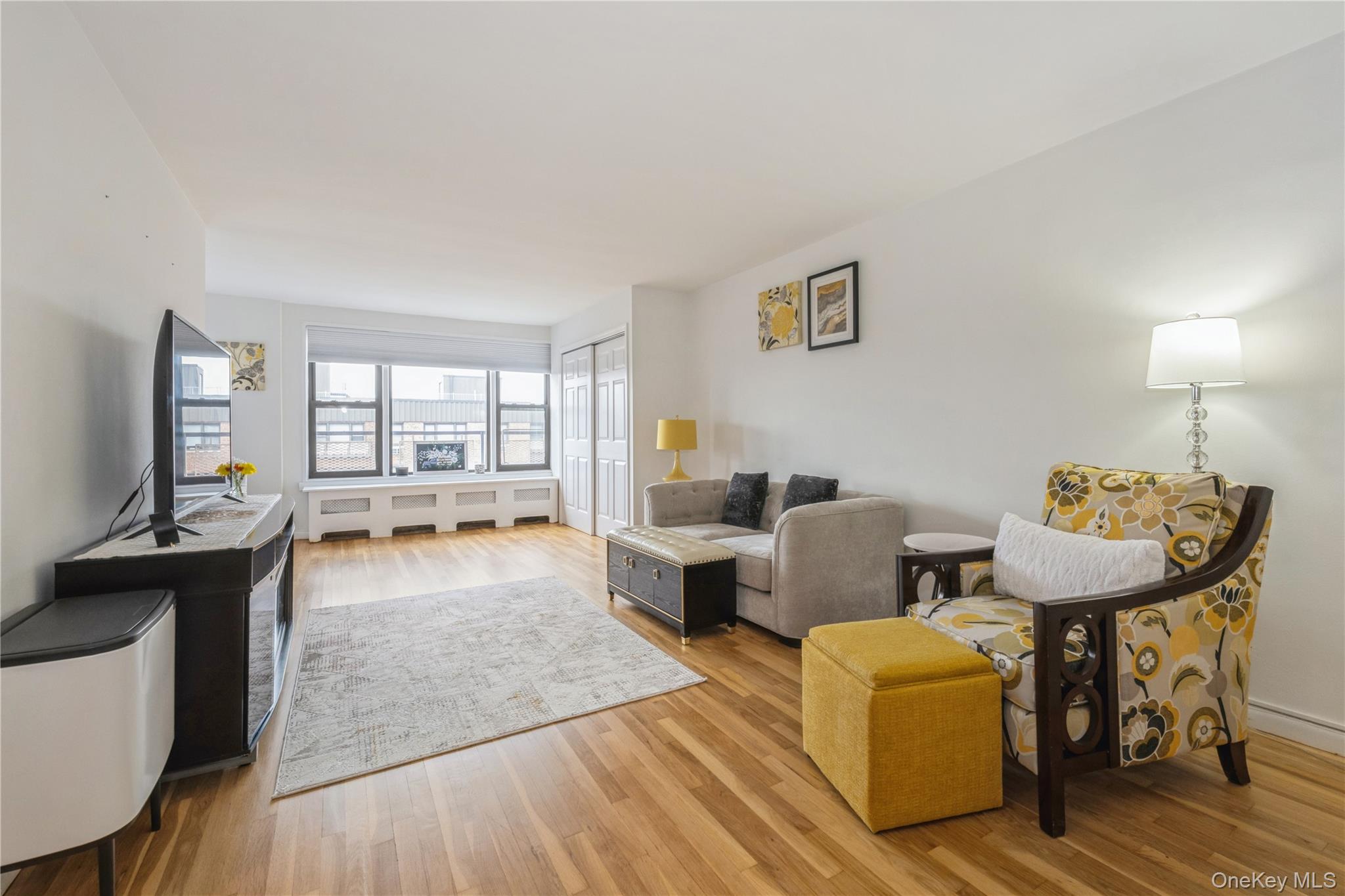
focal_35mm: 15
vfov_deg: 77.3
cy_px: 448
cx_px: 672
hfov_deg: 100.4
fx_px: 560
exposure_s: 1/15
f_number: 14
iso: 640
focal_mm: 15
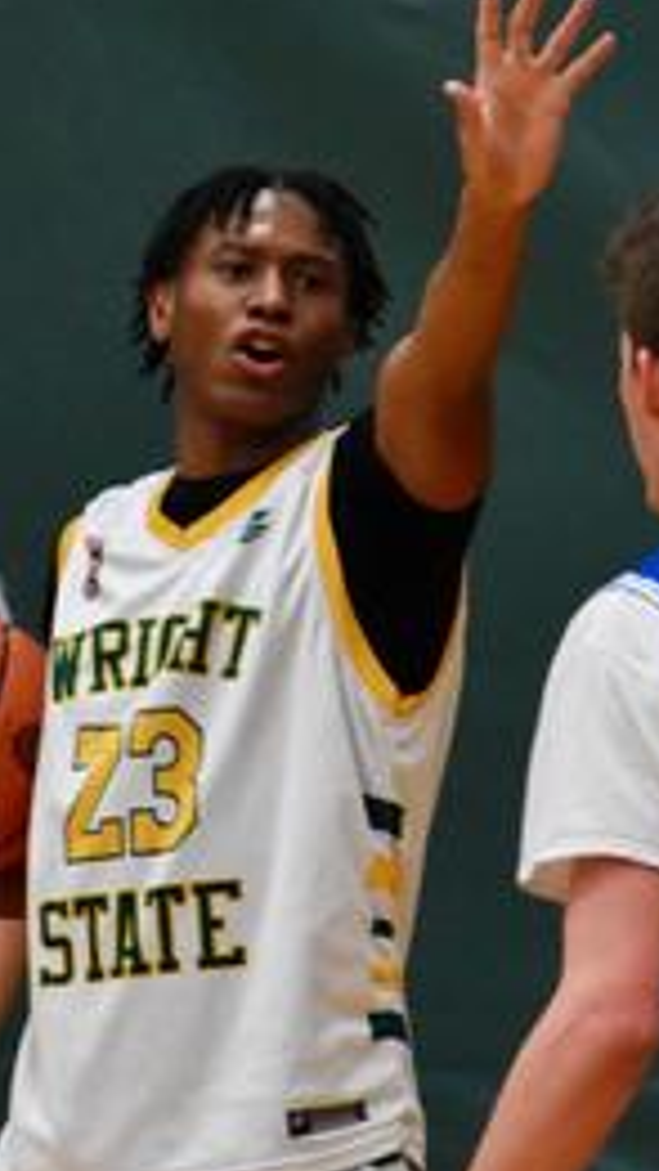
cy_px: 507
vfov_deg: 3.0
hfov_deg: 1.7
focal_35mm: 709
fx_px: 22004
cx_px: 327
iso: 3200
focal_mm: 180
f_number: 5.3
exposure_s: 1/250
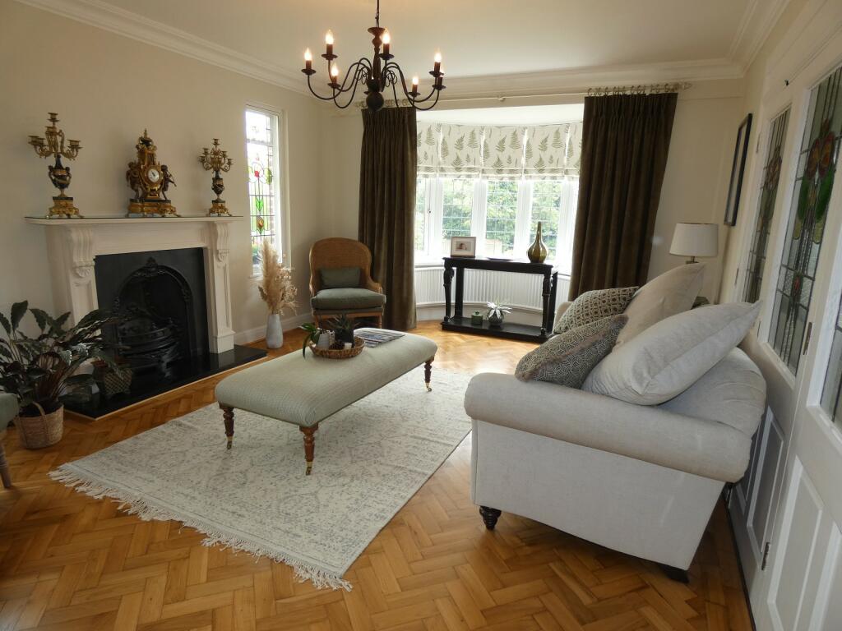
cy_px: 316
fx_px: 486
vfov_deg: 66.0
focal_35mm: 20
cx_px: 421
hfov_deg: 81.7
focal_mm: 3.6
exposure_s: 1/60
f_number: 2.8
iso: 100
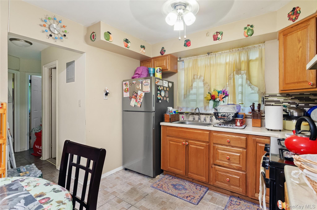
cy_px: 105
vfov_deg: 71.8
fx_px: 145
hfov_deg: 95.1
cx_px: 158
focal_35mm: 16
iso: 800
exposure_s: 1.3
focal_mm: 11
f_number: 7.1
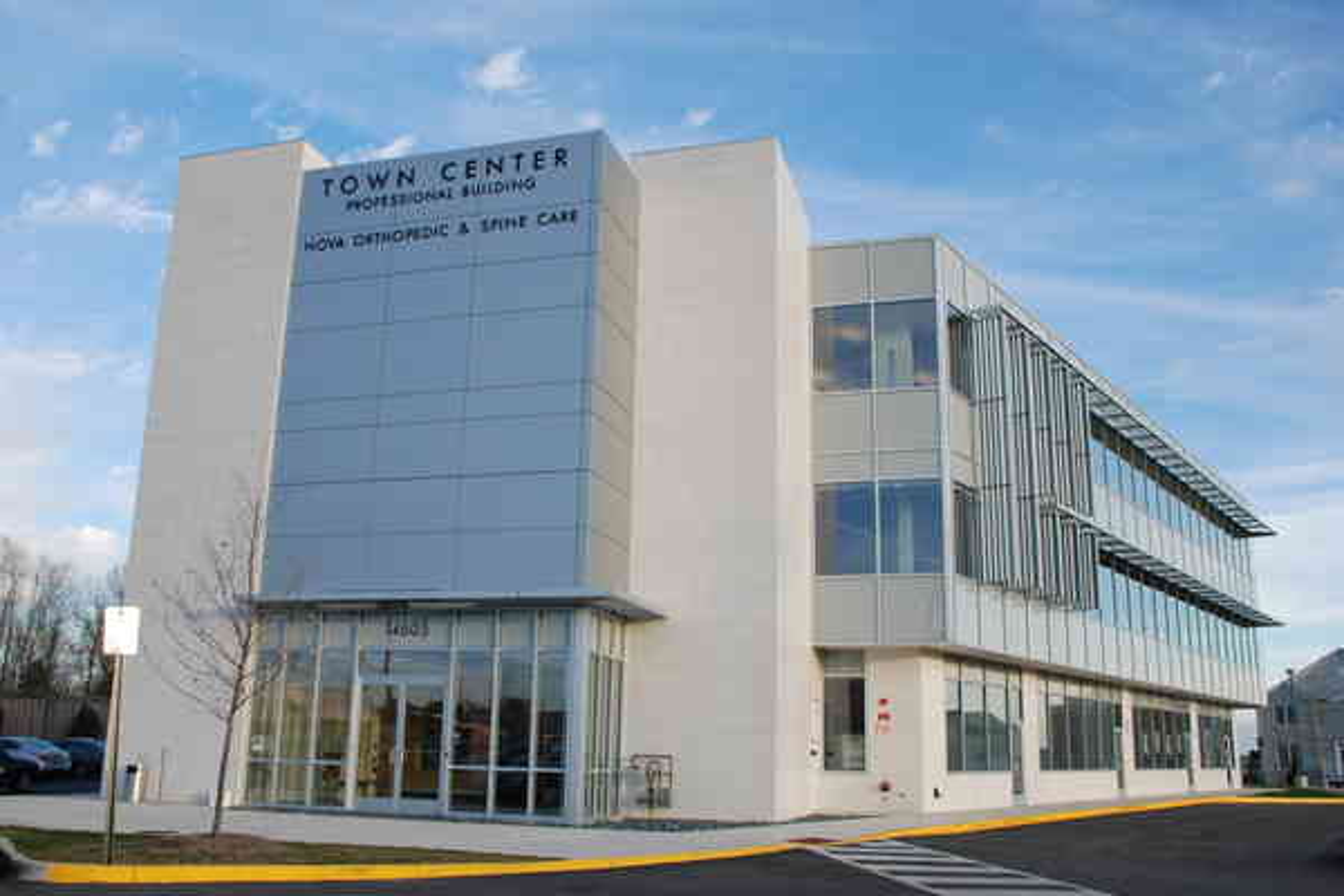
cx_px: 672
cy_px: 448
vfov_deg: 41.7
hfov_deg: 59.5
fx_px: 1176
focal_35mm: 32
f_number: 6.3
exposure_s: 1/160
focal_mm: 21
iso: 100
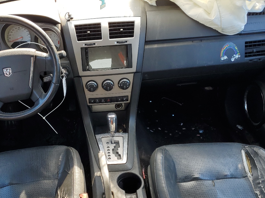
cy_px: 111
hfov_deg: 46.2
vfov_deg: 35.9
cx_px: 92
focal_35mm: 40
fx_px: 306
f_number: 1.5
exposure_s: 1/294
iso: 50
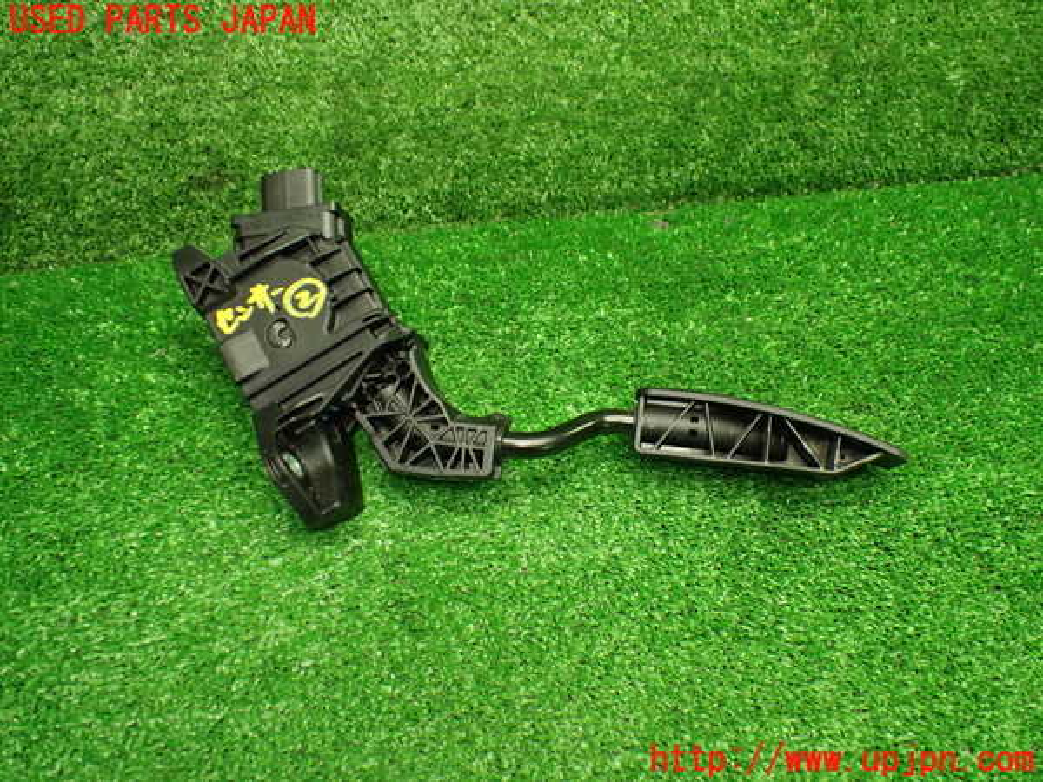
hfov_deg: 60.0
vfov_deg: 46.8
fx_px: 904
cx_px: 522
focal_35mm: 30
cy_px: 391
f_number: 2.3
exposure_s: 1/125
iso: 800
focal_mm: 5.4
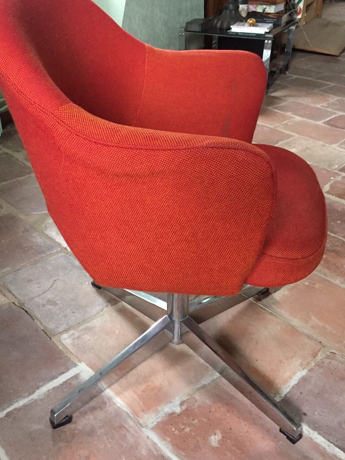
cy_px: 194
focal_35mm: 37
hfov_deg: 38.6
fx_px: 492
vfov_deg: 49.9
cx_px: 155
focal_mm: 4.15
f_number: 2.2
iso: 250
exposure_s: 1/17
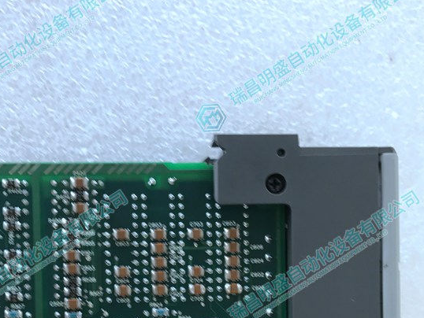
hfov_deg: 36.7
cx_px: 173
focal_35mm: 52
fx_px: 637
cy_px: 336
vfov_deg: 26.2
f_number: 1.8
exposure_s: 1/50
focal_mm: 3.99
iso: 25
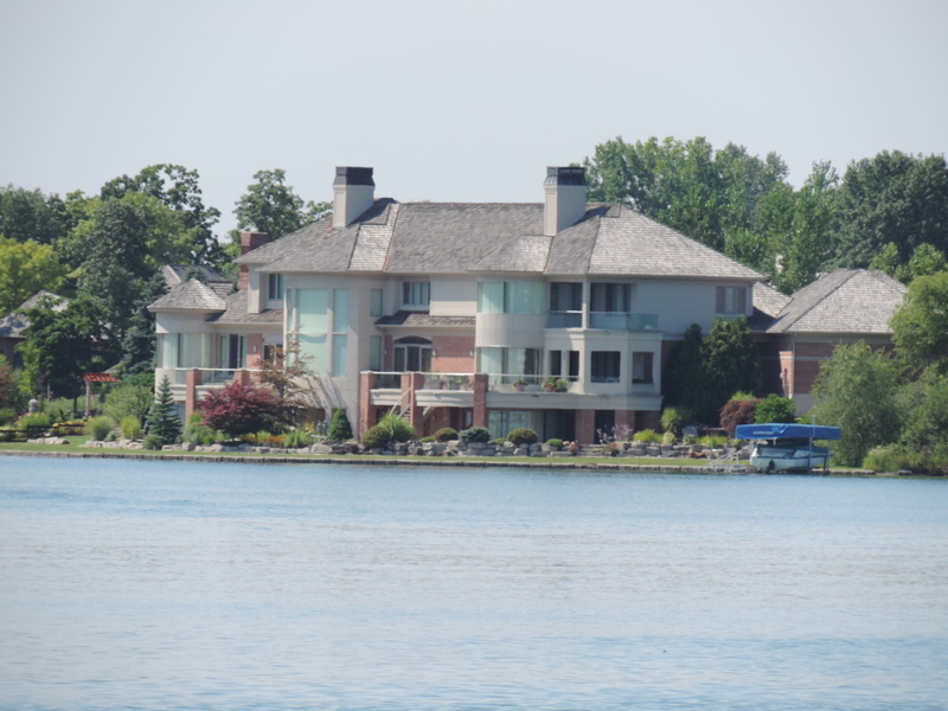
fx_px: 13693
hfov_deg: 4.0
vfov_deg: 3.0
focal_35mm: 500
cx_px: 474
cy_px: 356
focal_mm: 89.1
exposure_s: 1/320
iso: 80
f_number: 4.9
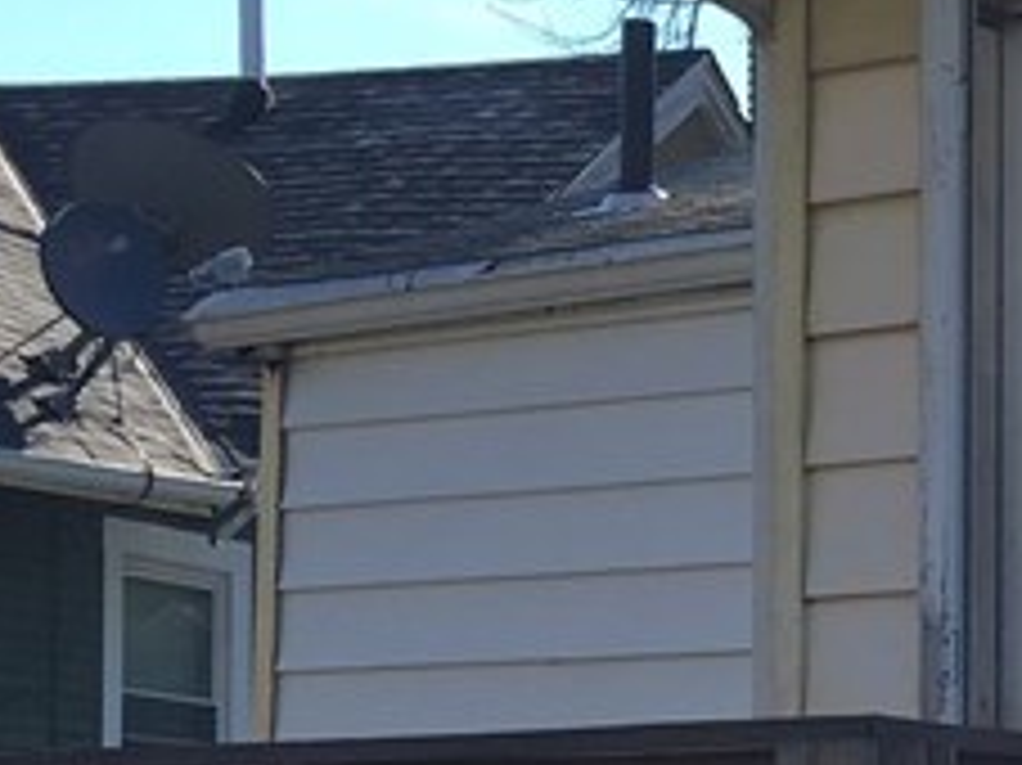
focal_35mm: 131
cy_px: 954
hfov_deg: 13.7
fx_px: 3866
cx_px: 1724
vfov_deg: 11.1
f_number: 2.2
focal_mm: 4.15
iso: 25
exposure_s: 1/657
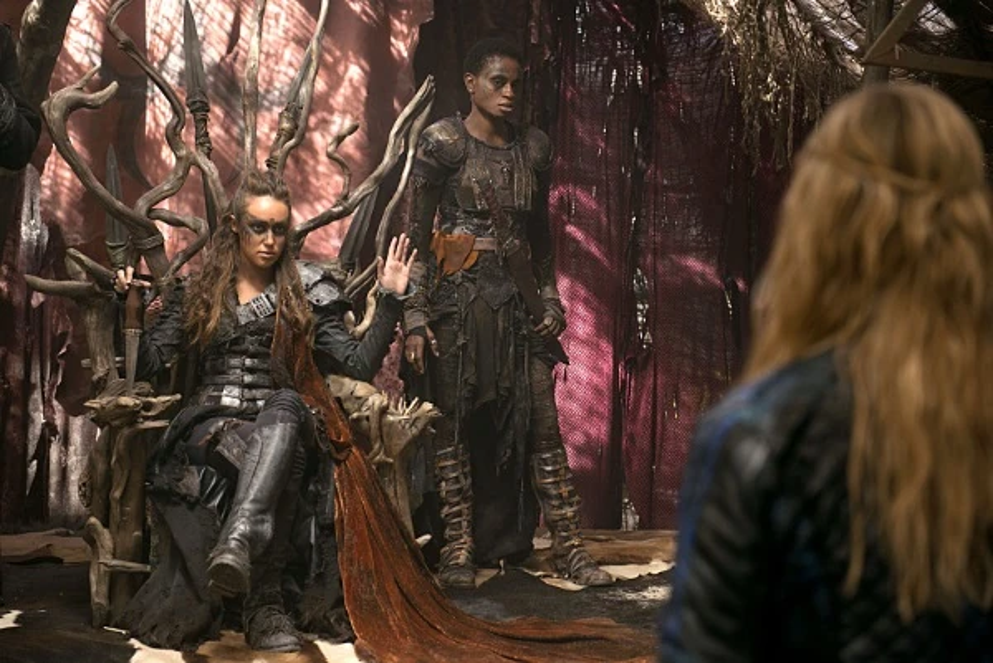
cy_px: 332
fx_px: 1932
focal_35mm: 70
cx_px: 496
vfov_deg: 19.5
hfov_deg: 28.8
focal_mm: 70
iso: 800
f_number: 4
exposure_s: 1/200
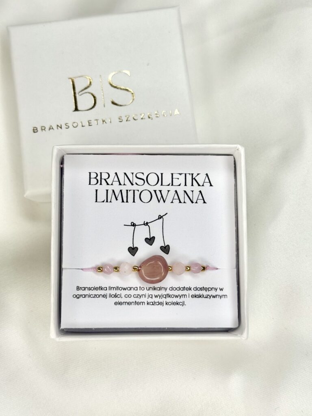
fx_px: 577
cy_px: 208
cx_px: 156
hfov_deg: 30.3
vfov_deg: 39.7
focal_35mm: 48
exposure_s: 1/1185
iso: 64
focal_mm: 6.76
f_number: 1.78
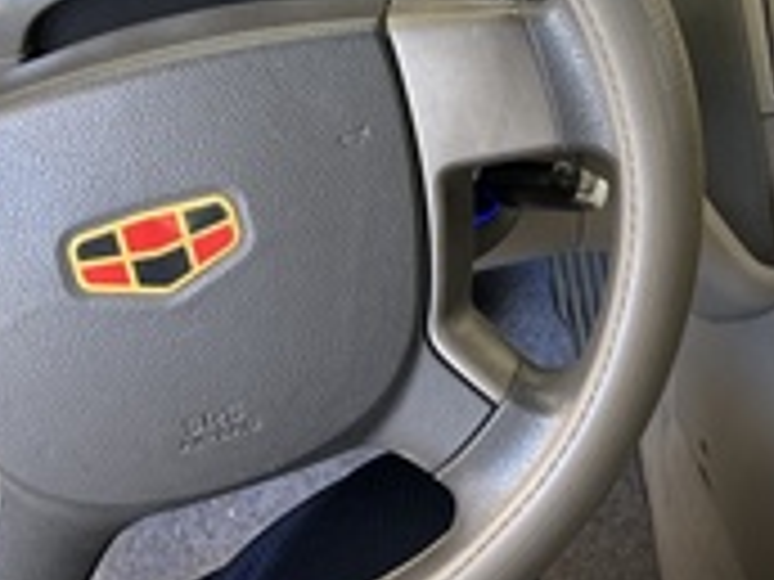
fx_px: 1543
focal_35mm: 69
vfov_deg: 20.1
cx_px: 817
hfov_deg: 26.3
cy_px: -106
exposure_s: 1/121
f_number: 1.6
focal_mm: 5.1
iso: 100
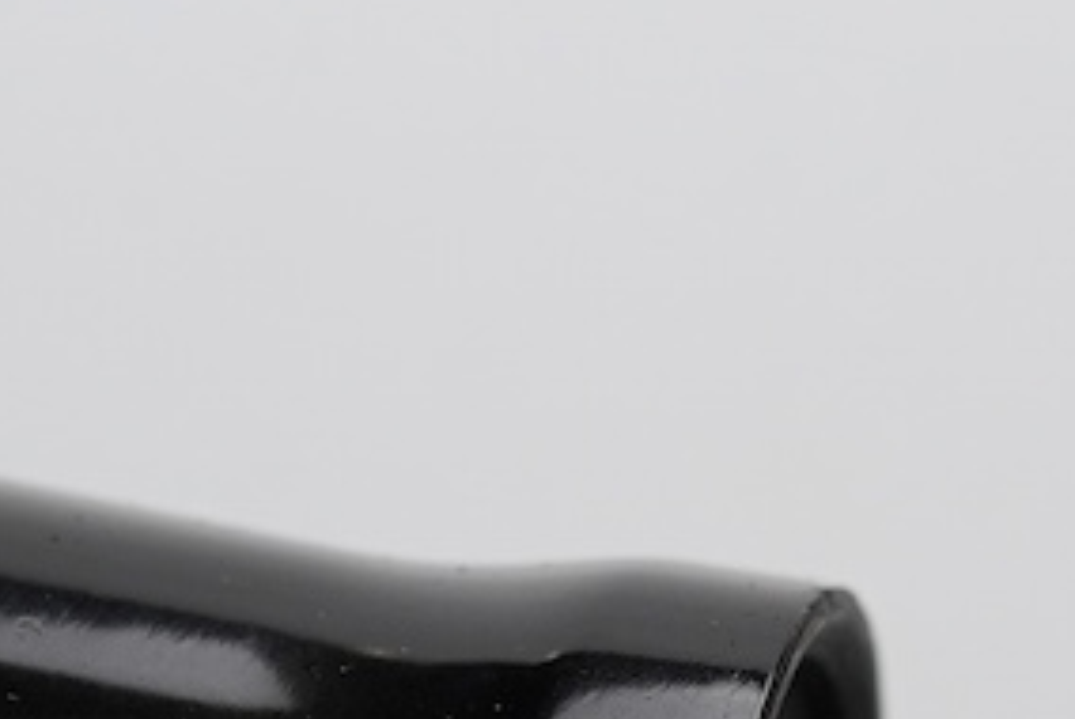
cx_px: 1561
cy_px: 889
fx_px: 5321
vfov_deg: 7.7
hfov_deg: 11.1
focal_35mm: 178
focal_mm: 30
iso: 400
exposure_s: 1/100
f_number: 20
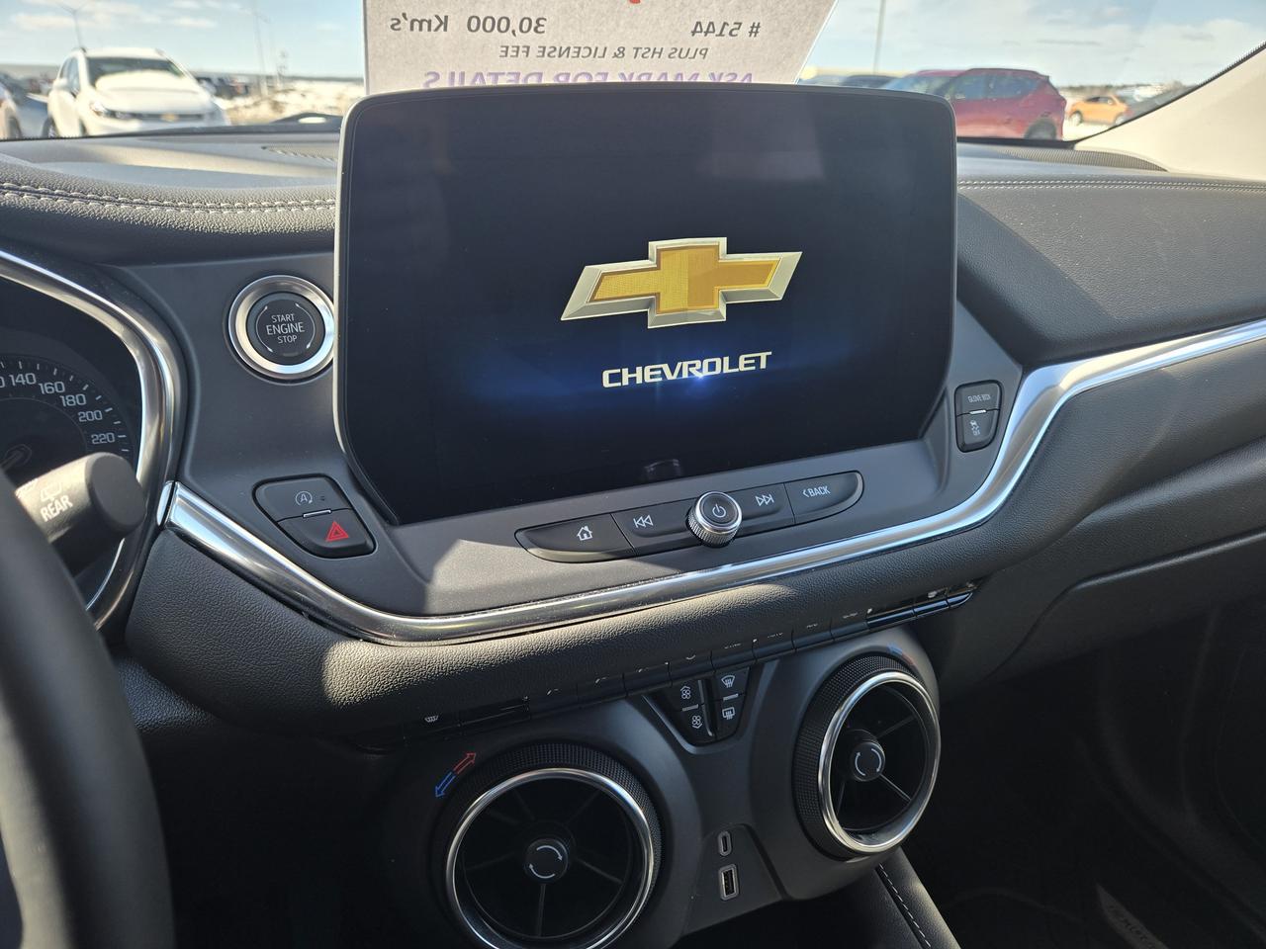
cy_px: 474
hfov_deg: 73.9
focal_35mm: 23
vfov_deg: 58.9
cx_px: 633
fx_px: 841
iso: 25
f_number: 1.8
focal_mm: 5.4
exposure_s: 1/229
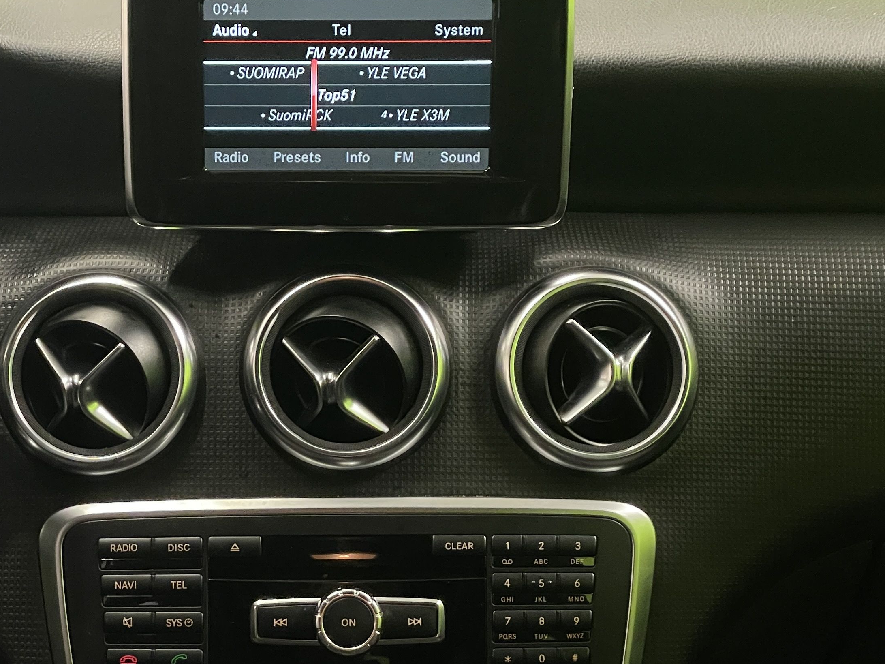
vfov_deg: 15.3
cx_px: 269
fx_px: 2454
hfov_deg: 20.3
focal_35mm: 96
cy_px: 531
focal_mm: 6
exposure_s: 1/50
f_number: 2
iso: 400
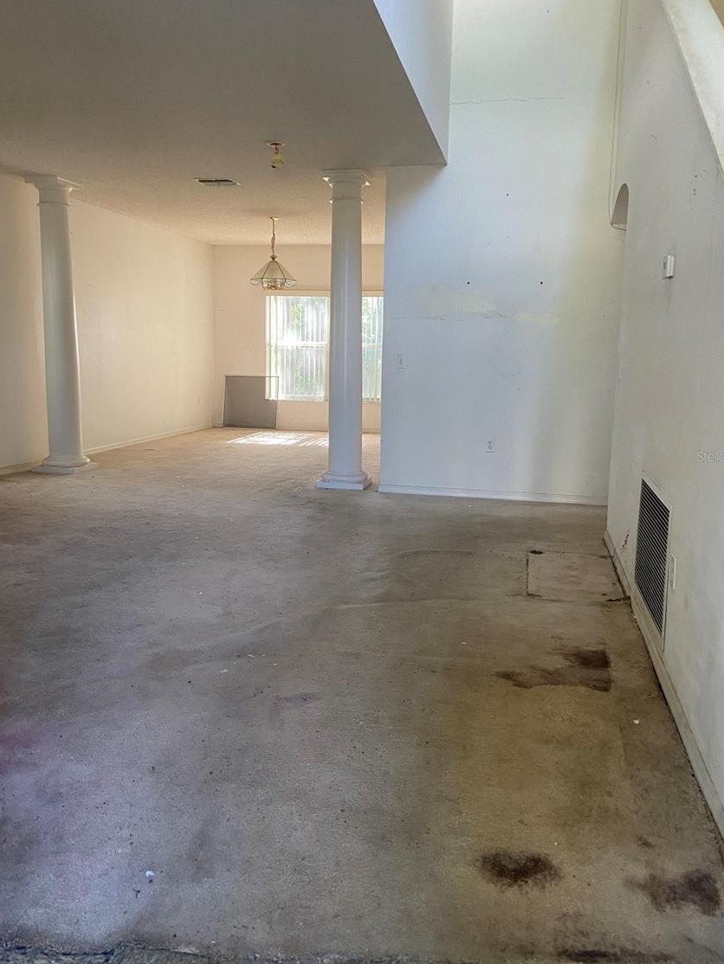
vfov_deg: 63.4
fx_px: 781
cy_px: 456
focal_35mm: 28
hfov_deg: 49.8
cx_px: 368
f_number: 1.8
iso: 125
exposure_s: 1/81
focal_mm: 4.25
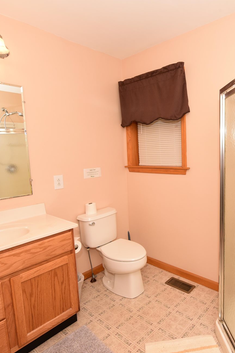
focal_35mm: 22
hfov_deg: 55.7
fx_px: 215
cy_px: 176
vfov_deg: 78.6
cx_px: 161
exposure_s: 1/60
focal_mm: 14
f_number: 11
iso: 800
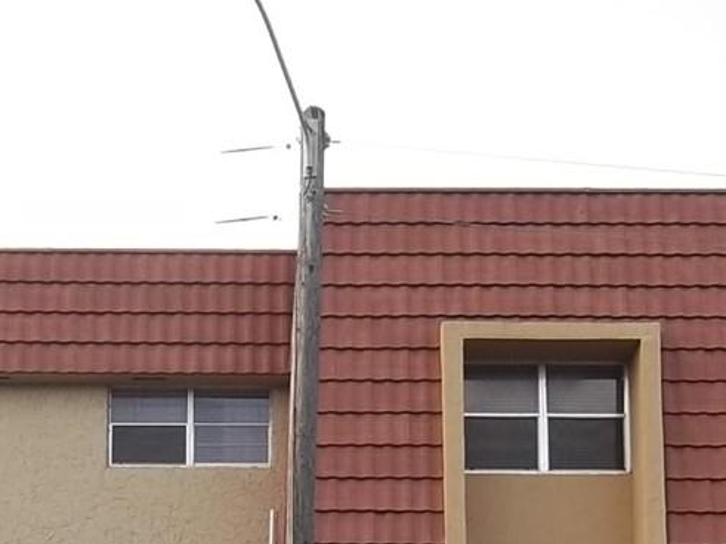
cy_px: 718
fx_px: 1845
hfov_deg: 22.1
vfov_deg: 15.9
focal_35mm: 88
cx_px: 186
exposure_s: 1/160
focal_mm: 4.9
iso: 80
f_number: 3.5
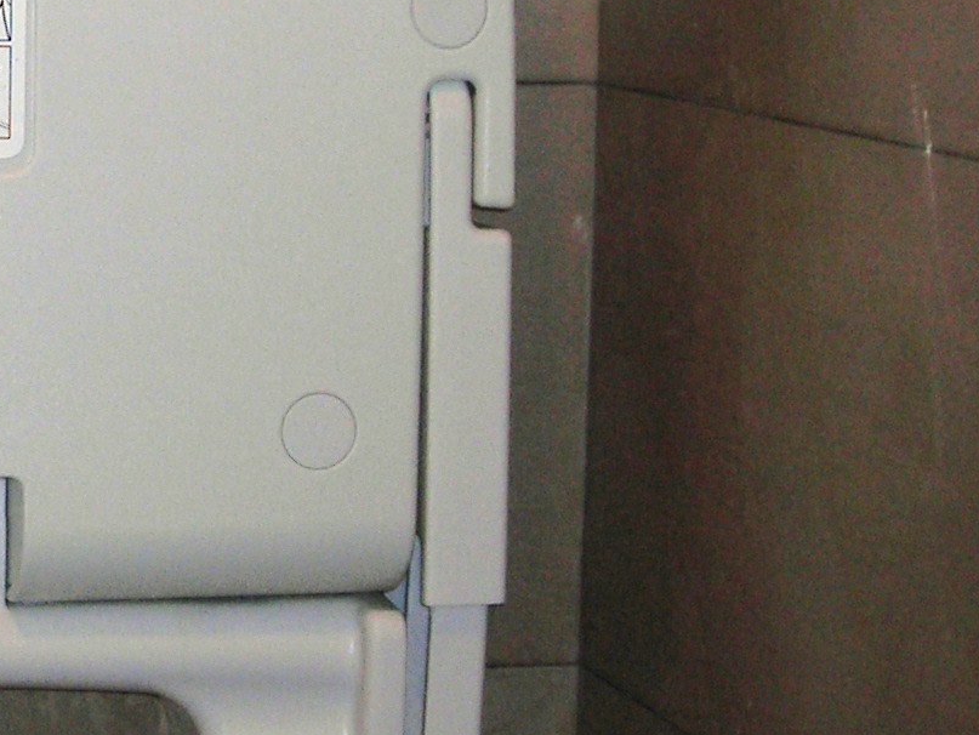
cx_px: -319
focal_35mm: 122
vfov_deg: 12.1
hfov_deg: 15.3
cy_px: 73
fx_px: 3452
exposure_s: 1/60.1
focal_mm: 6.3
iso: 50
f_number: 3.2
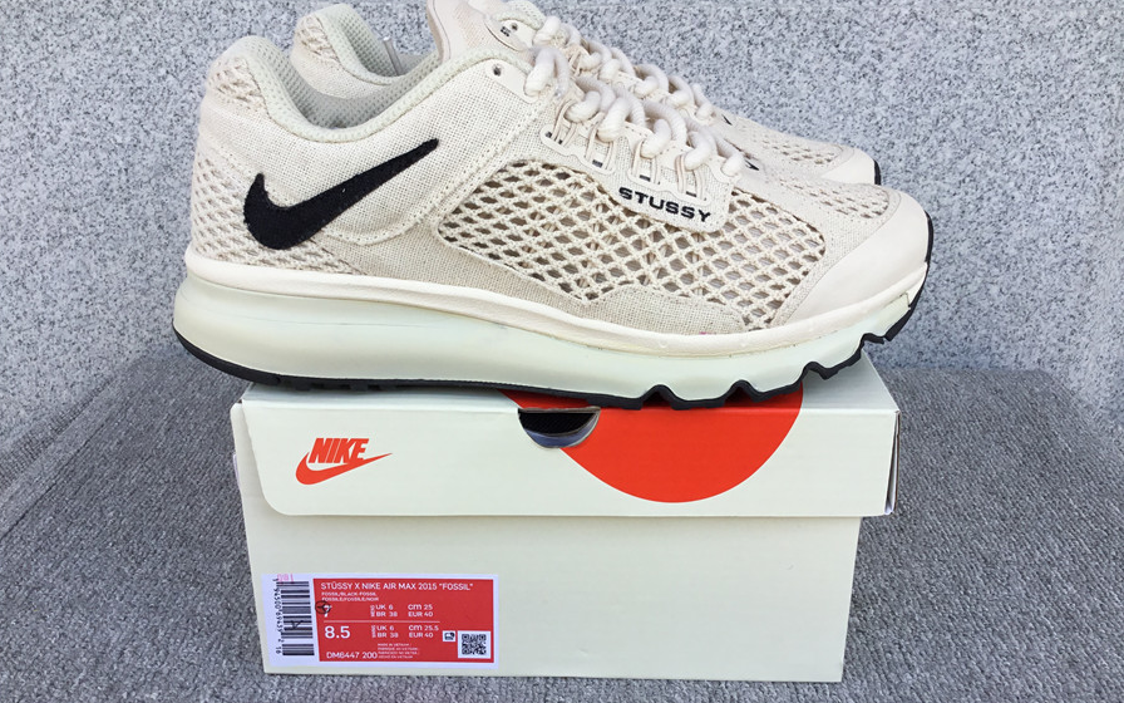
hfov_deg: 58.1
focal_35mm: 33
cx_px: 561
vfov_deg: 38.3
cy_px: 322
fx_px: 1011
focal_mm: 3.3
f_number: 2.4
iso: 25
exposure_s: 1/370
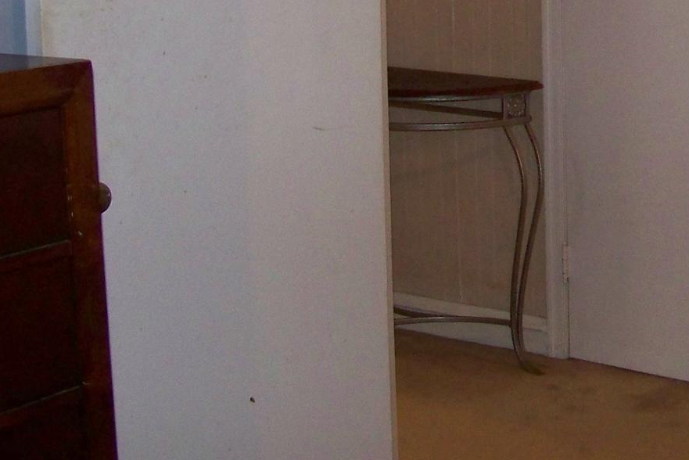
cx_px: 612
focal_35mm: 87
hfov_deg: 22.8
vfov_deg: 15.5
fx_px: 1666
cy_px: 12
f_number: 2.8
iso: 200
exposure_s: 1/30
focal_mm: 5.85
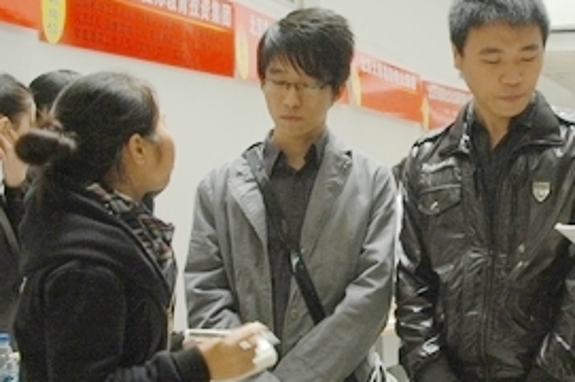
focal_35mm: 65
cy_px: 188
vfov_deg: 20.9
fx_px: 1037
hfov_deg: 30.4
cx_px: 437
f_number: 5
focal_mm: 28
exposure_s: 1/25
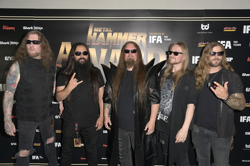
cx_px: 125
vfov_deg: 43.5
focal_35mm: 30
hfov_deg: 62.0
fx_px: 208
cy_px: 83
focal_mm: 30
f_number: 6.3
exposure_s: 1/100
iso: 640
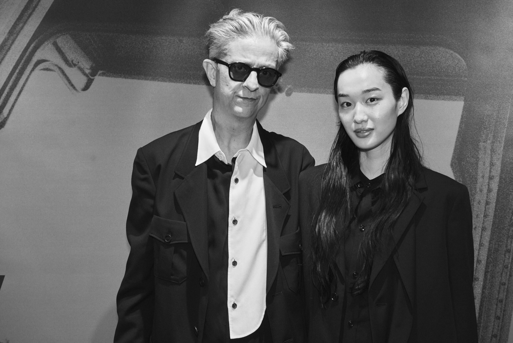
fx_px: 684
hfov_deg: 41.1
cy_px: 172
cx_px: 256
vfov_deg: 28.1
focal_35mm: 48
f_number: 4.5
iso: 800
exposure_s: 1/125
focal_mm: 48
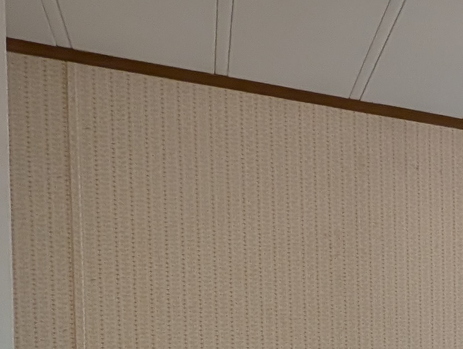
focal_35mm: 53
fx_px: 710
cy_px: 392
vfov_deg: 25.4
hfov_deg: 24.9
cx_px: 738
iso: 66
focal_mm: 2.23
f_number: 1.95
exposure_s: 1/120
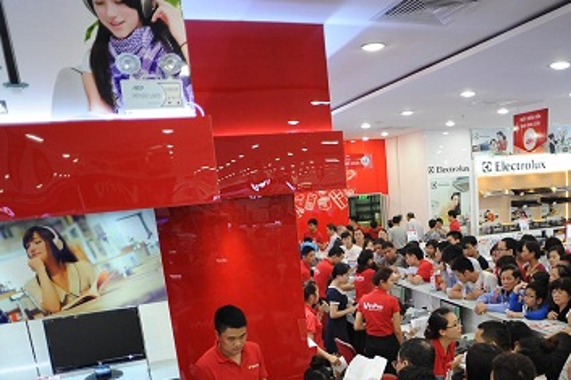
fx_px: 539
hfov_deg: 54.9
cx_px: 372
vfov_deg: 37.0
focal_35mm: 34
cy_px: 321
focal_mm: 20
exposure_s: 1/160
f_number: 8
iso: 1000
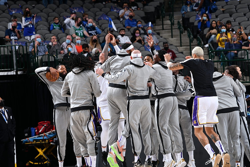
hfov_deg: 8.6
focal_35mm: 240
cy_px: 97
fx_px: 1667
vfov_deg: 5.7
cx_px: 136
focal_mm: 200
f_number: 5.6
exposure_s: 1/320
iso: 64
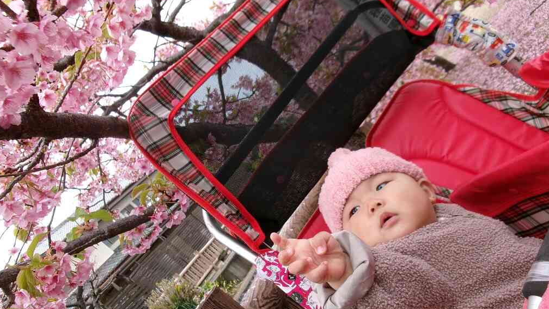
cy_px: 166
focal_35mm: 31
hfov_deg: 62.6
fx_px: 451
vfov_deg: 37.8
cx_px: 274
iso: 100
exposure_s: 1/200
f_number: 3.9
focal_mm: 5.1
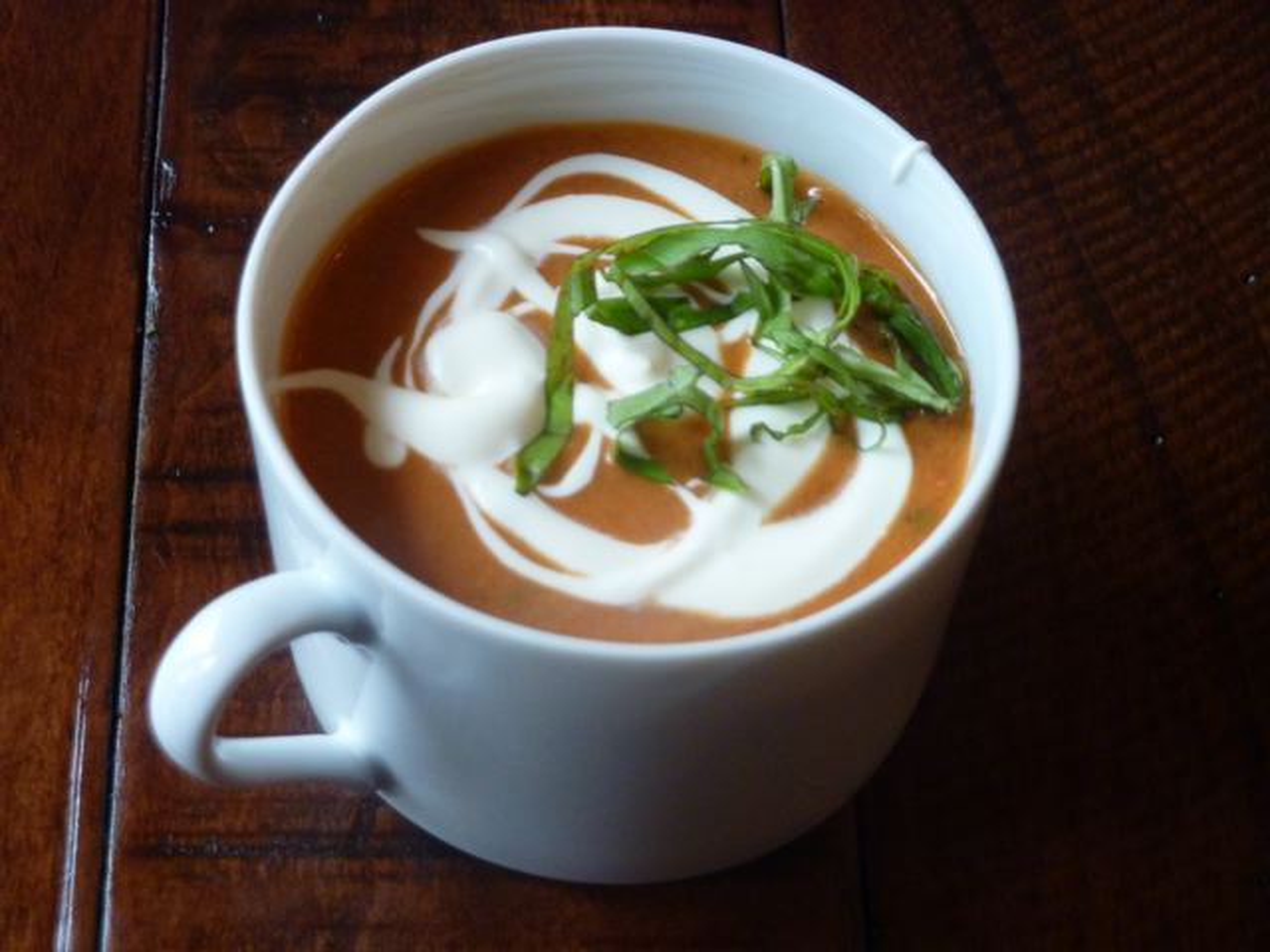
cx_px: 635
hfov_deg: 29.0
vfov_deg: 21.9
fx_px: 2458
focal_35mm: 67
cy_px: 476
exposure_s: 1/13
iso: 400
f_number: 4.1
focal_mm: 11
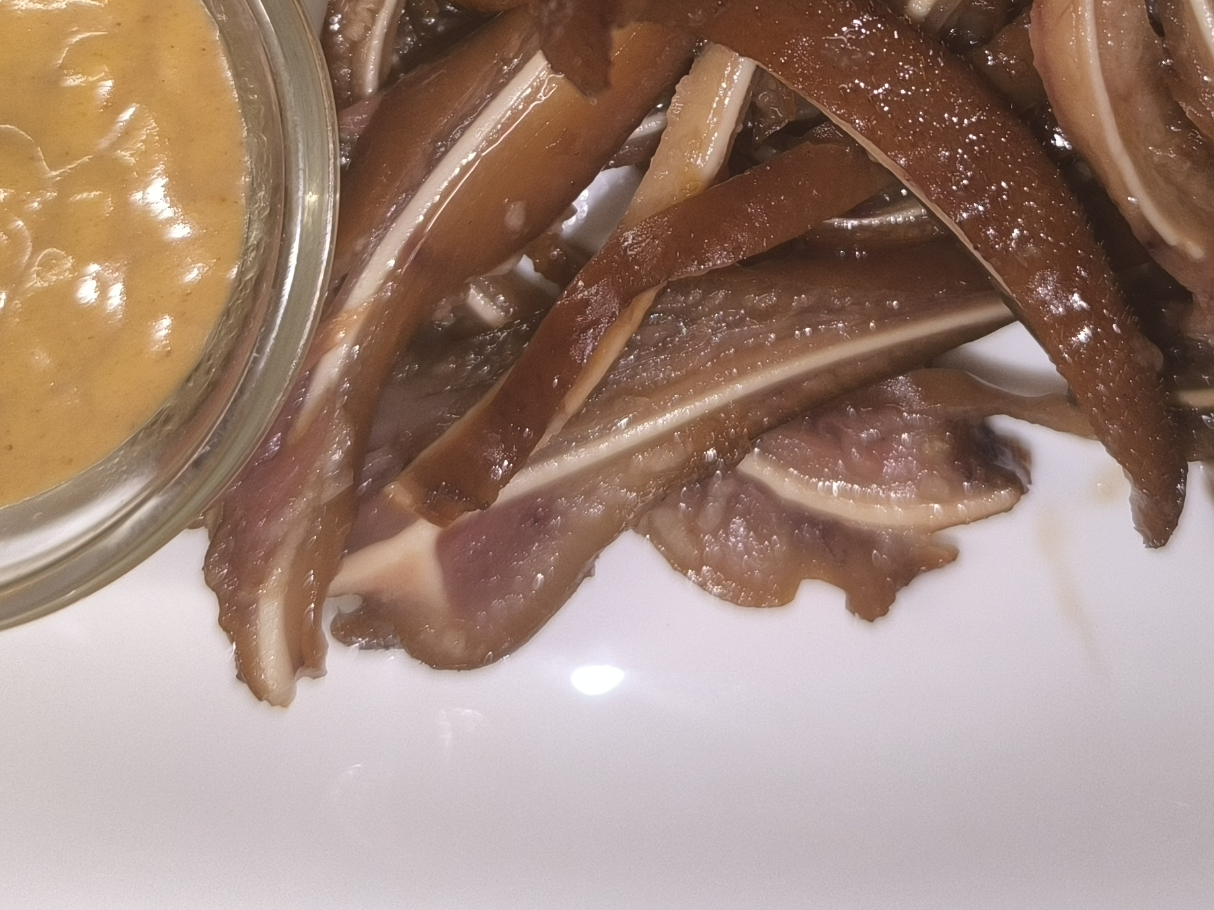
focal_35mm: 52
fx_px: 1823
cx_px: 747
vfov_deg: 26.4
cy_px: -20
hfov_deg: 36.6
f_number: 1.65
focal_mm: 6.14
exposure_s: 1/100
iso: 800
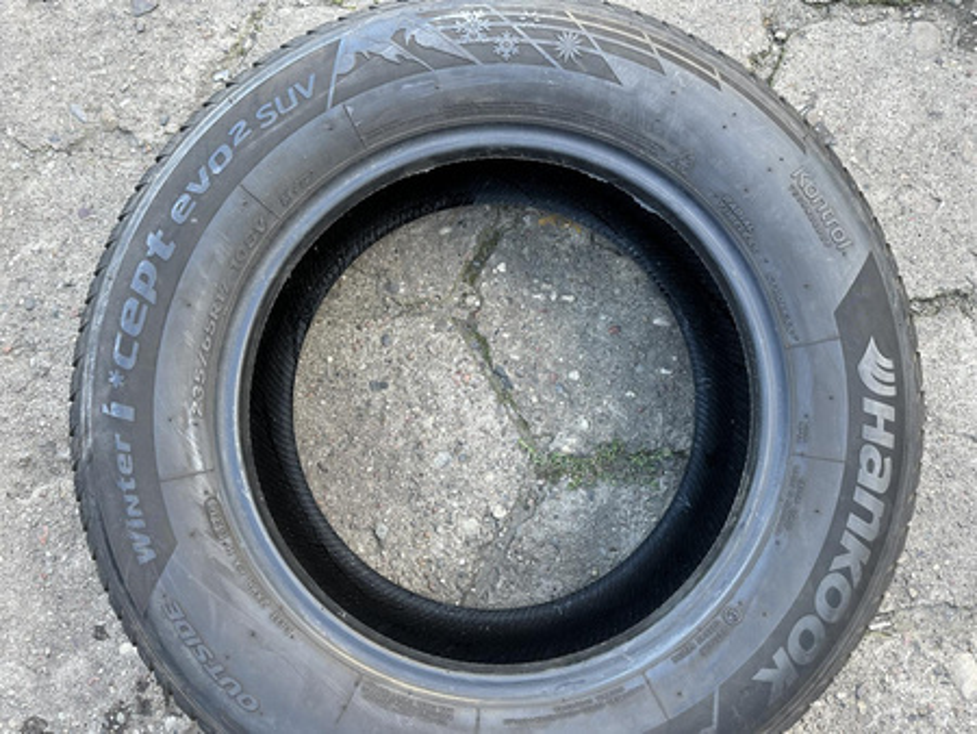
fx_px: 678
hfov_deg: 71.6
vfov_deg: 56.9
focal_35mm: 24
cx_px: 488
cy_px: 367
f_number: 1.78
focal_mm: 6.86
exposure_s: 1/121
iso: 80
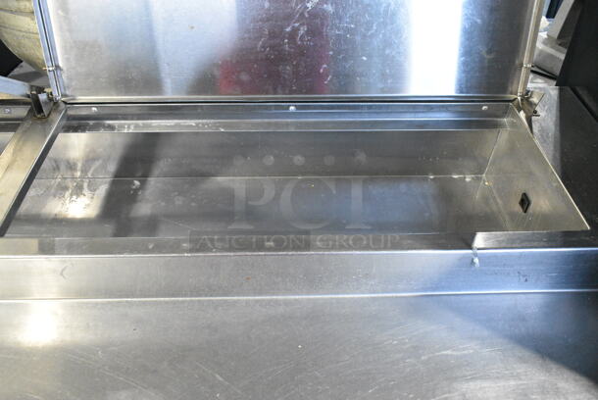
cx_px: 299
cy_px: 200
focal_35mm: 30
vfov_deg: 43.7
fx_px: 499
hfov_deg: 61.9
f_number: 7.1
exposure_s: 1/200
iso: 6400
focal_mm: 20
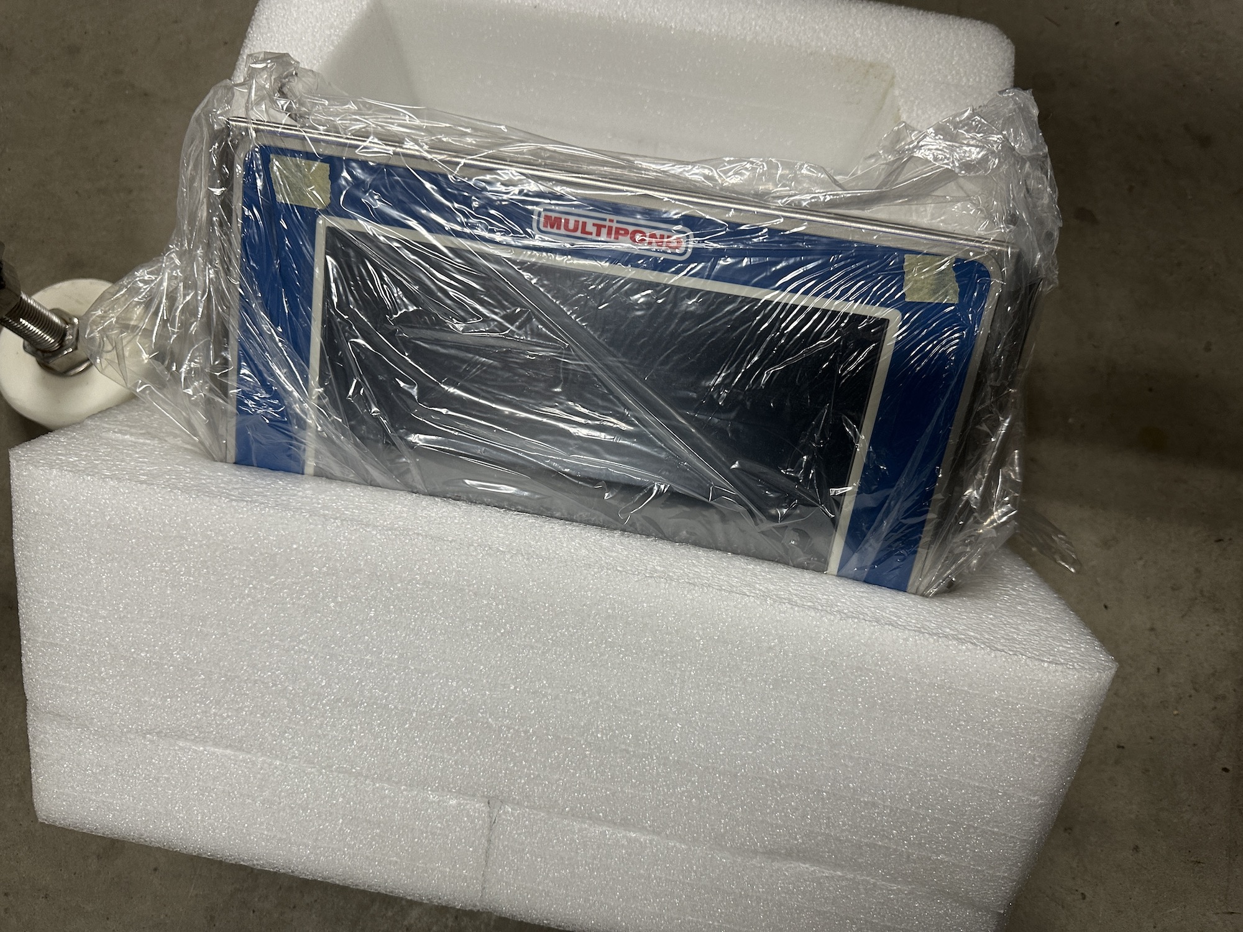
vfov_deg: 56.8
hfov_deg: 71.6
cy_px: 466
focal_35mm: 24
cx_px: 622
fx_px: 862
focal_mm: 6.86
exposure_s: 1/50
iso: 160
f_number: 1.78
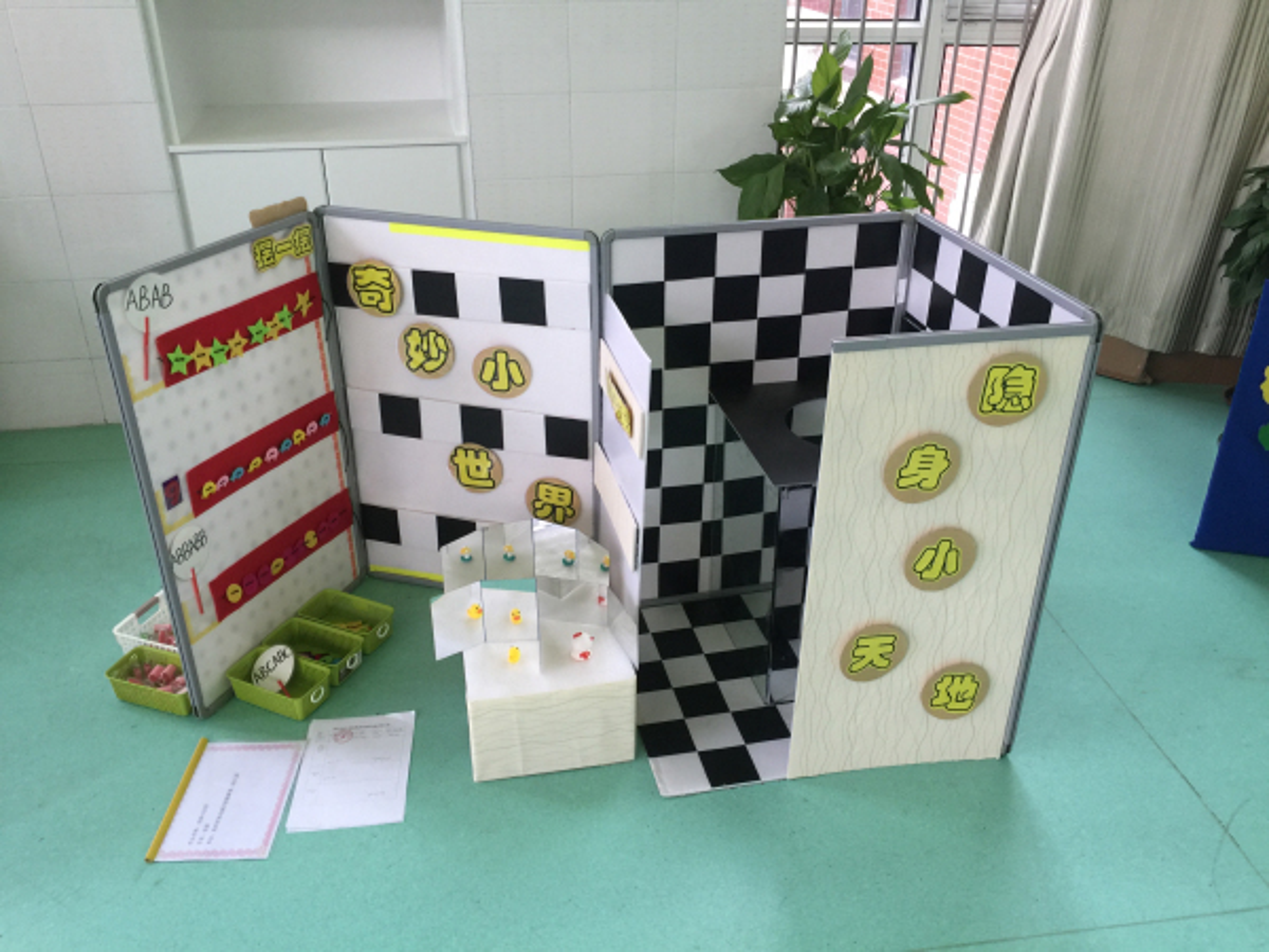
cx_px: 634
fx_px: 1063
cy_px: 476
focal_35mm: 29
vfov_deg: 48.2
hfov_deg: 61.7
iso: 64
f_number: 2.2
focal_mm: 4.15
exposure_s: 1/17
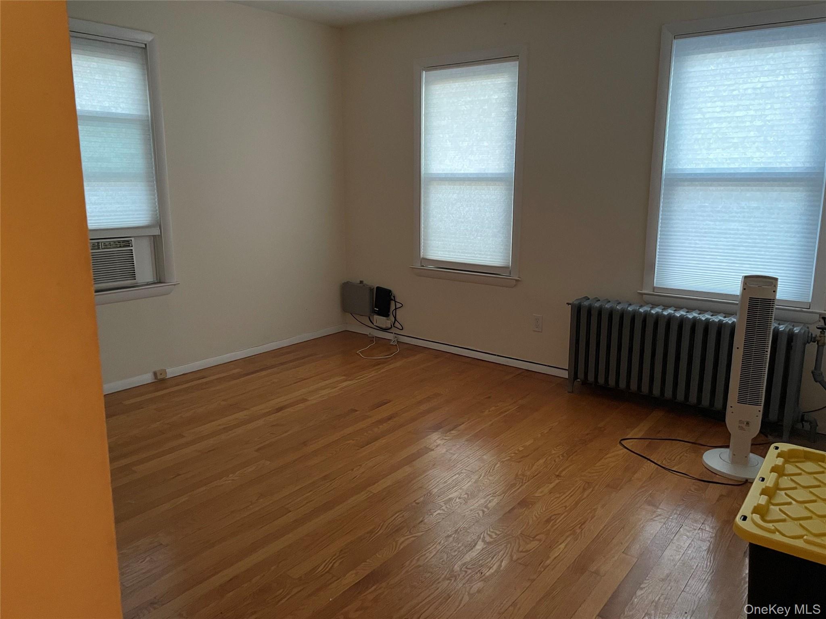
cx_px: 413
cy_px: 310
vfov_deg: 53.1
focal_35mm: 26
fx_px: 620
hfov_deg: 67.3
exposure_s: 1/30
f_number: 1.6
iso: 640
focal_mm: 4.2
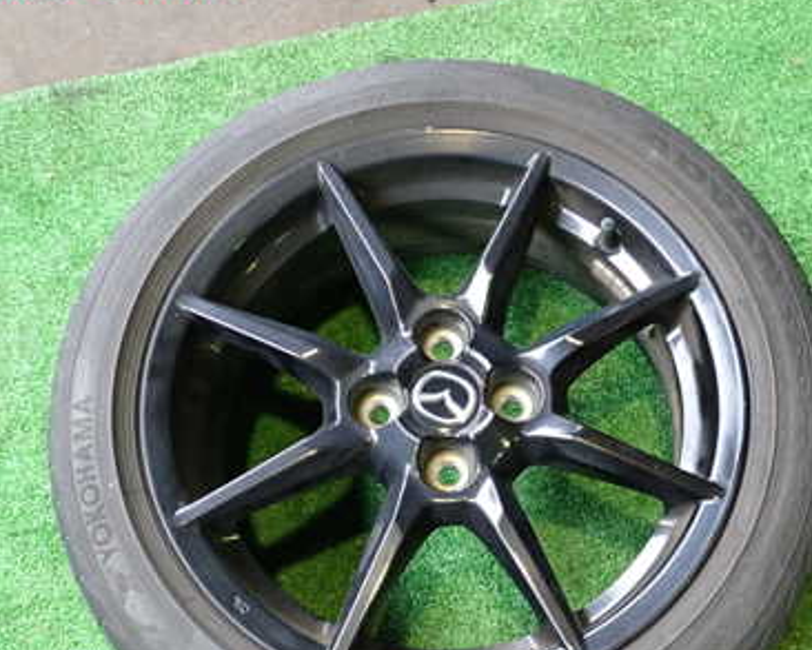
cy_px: 450
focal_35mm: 48
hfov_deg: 38.6
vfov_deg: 31.1
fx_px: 1154
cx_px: 486
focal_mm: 5.4
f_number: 2.3
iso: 400
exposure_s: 1/30
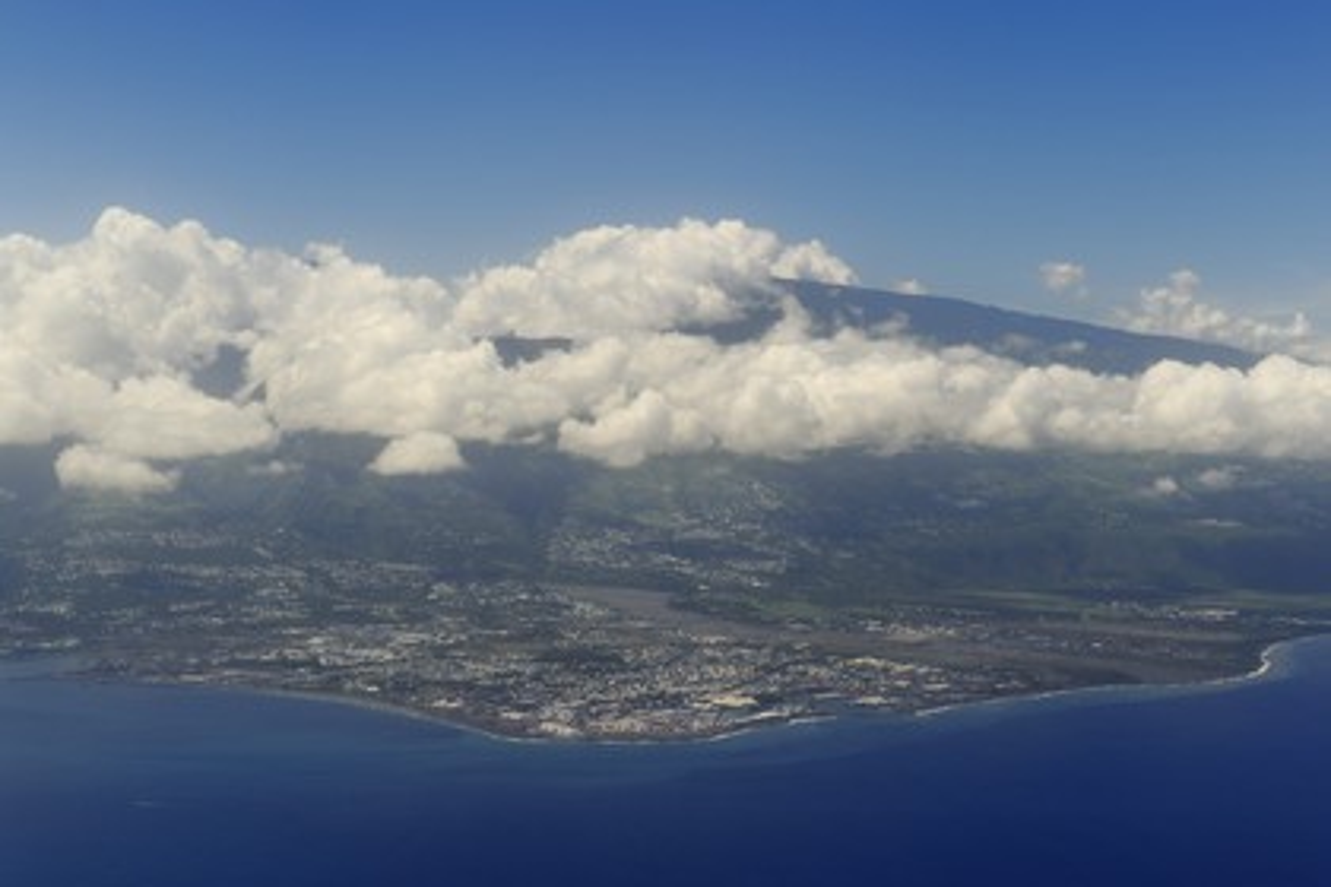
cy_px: 444
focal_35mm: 70
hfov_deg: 28.8
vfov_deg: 19.5
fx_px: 2588
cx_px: 666
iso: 200
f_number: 8
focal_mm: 70
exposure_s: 1/800
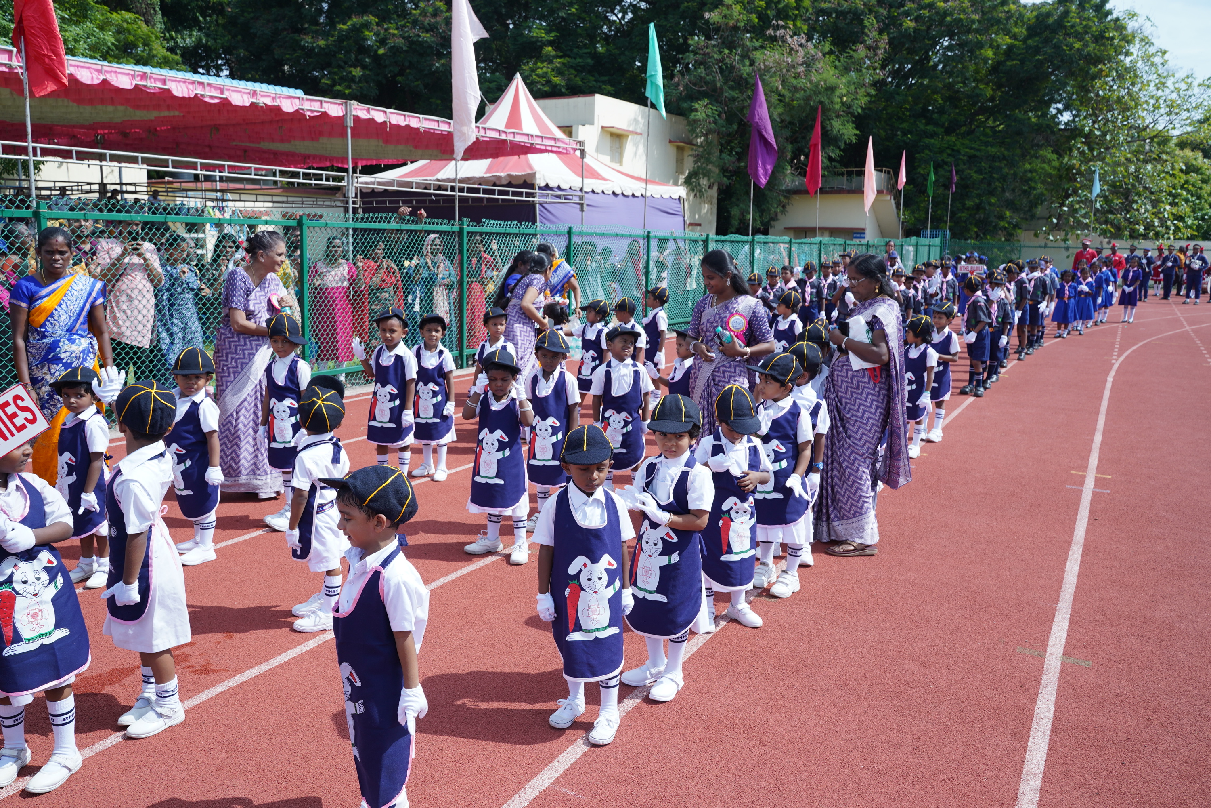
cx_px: 606
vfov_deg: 46.4
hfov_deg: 65.5
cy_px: 404
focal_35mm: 28
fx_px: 942
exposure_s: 1/400
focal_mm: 28
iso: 200
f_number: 8
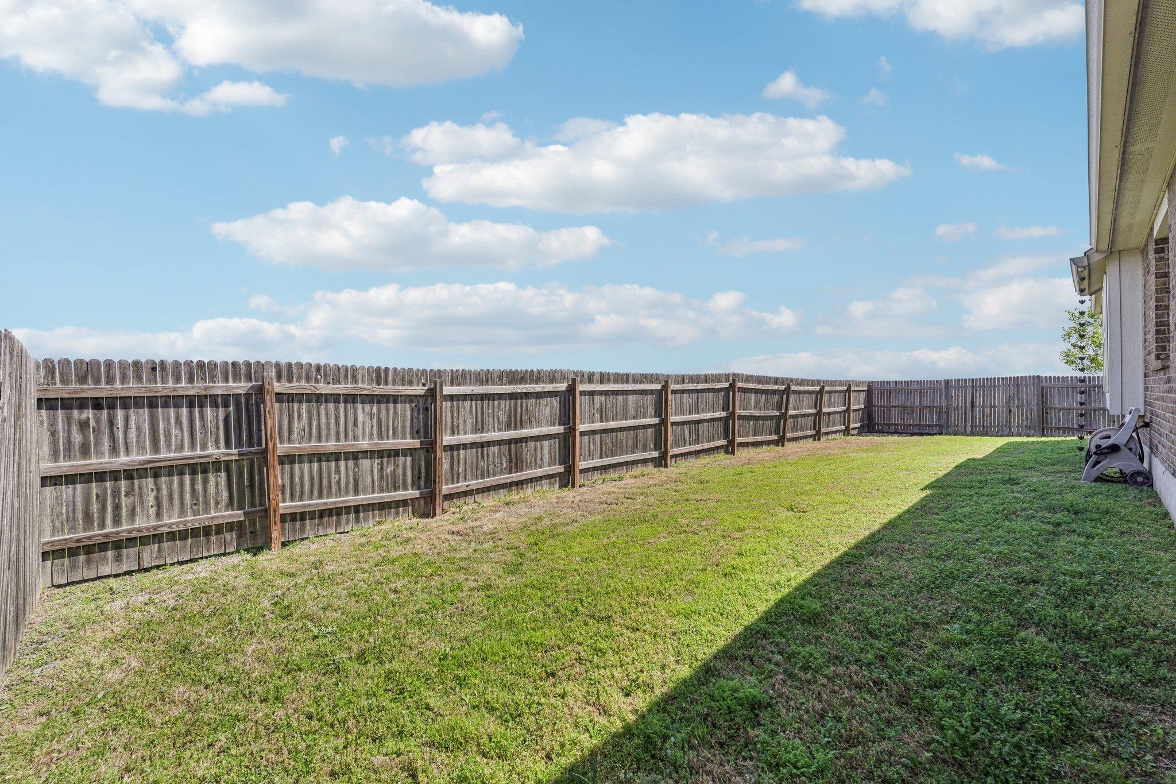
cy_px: 392
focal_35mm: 14
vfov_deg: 81.2
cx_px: 588
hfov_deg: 104.3
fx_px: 457
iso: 400
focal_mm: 14
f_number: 8
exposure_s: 1/1000
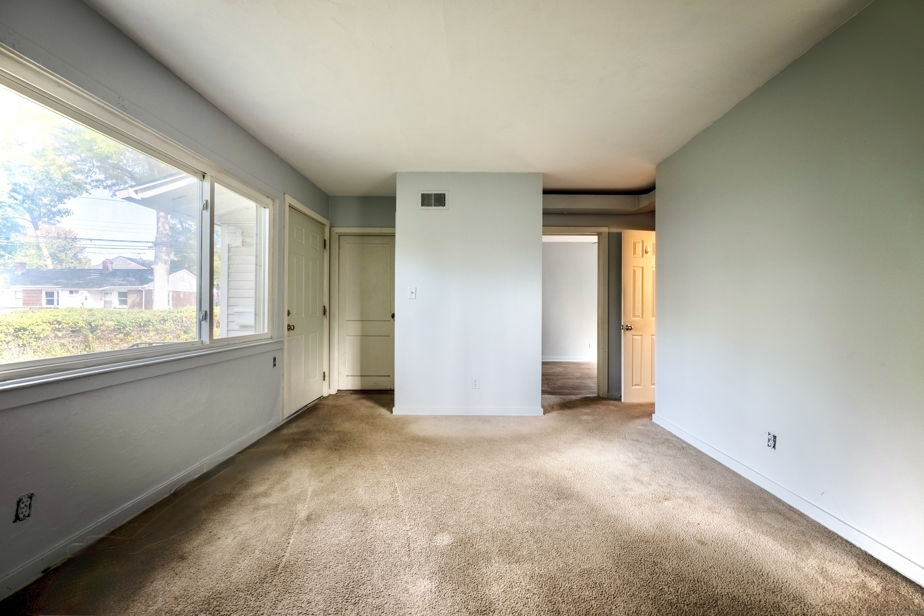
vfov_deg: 81.2
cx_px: 462
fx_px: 359
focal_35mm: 14
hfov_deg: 104.3
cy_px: 308
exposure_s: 1/32000
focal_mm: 14
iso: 1000
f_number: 2.8
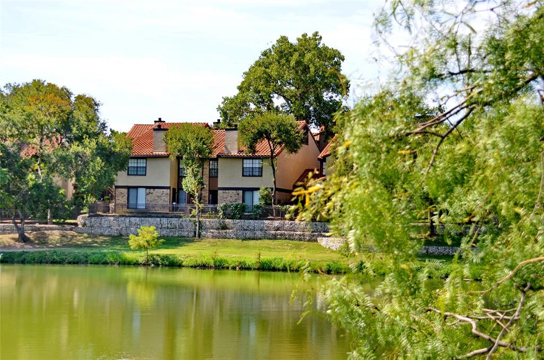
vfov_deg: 20.5
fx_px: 995
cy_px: 180
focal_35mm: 66
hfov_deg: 30.6
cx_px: 272
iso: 100
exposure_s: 1/250
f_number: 6.3
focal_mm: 44
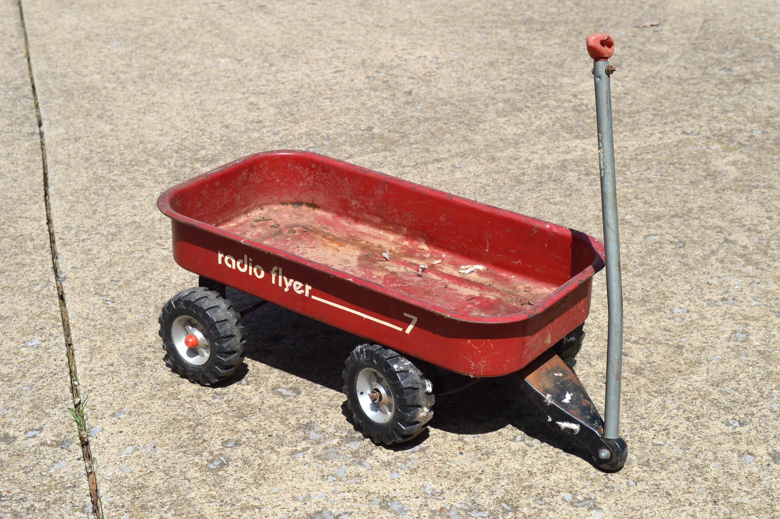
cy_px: 260
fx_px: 1299
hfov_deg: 33.4
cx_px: 390
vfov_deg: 22.6
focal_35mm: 60
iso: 200
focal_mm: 40
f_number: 10
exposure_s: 1/1250
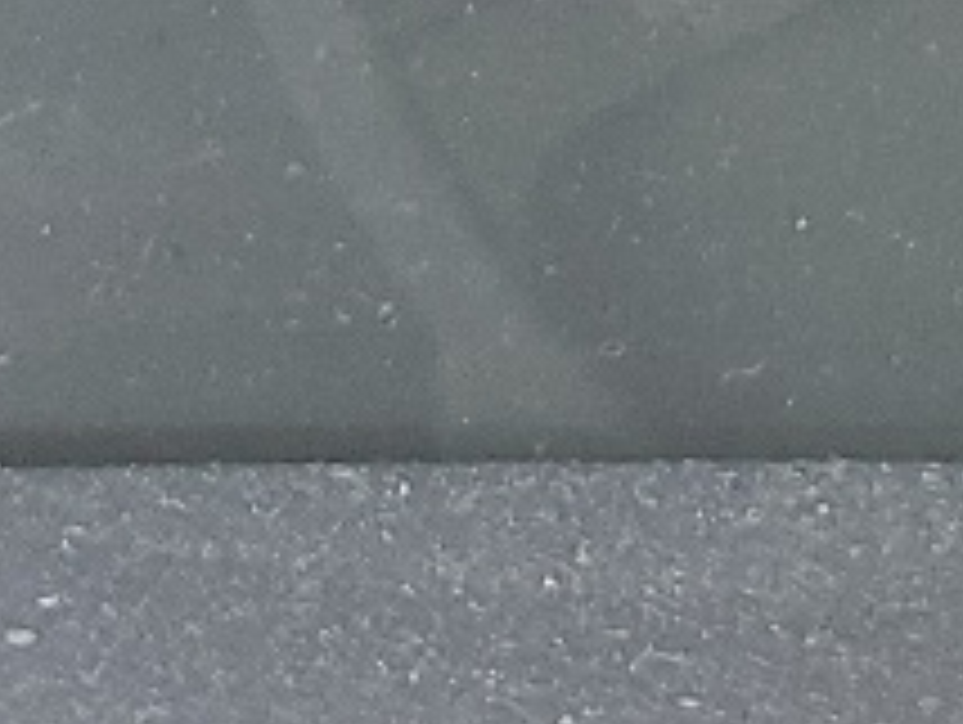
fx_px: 5403
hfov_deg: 9.7
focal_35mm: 194
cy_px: -832
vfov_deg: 7.3
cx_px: 1647
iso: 84
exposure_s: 1/60.2
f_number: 1.5
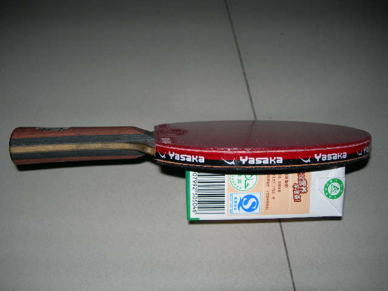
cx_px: 194
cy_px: 146
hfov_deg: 49.0
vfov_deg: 37.7
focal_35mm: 38
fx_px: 426
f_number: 2.8
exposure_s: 1/60.1
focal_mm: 7.8
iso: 50
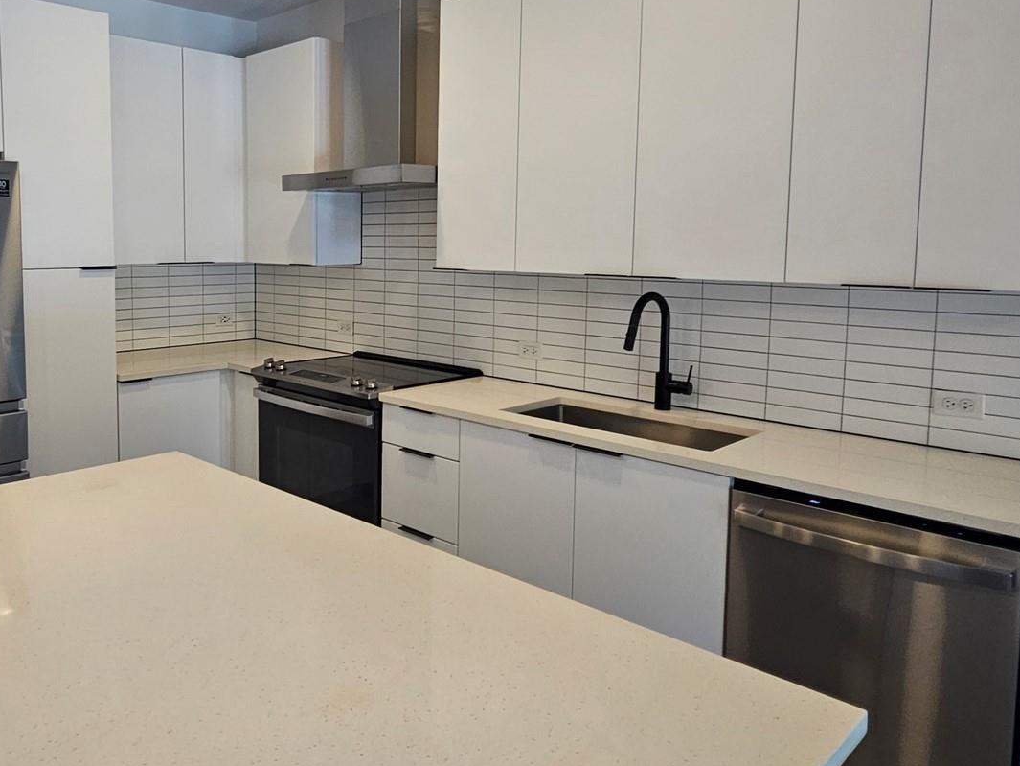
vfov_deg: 54.5
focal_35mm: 25
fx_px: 737
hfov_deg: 66.9
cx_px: 314
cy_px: 309
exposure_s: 1/60
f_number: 2.2
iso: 80
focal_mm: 2.2
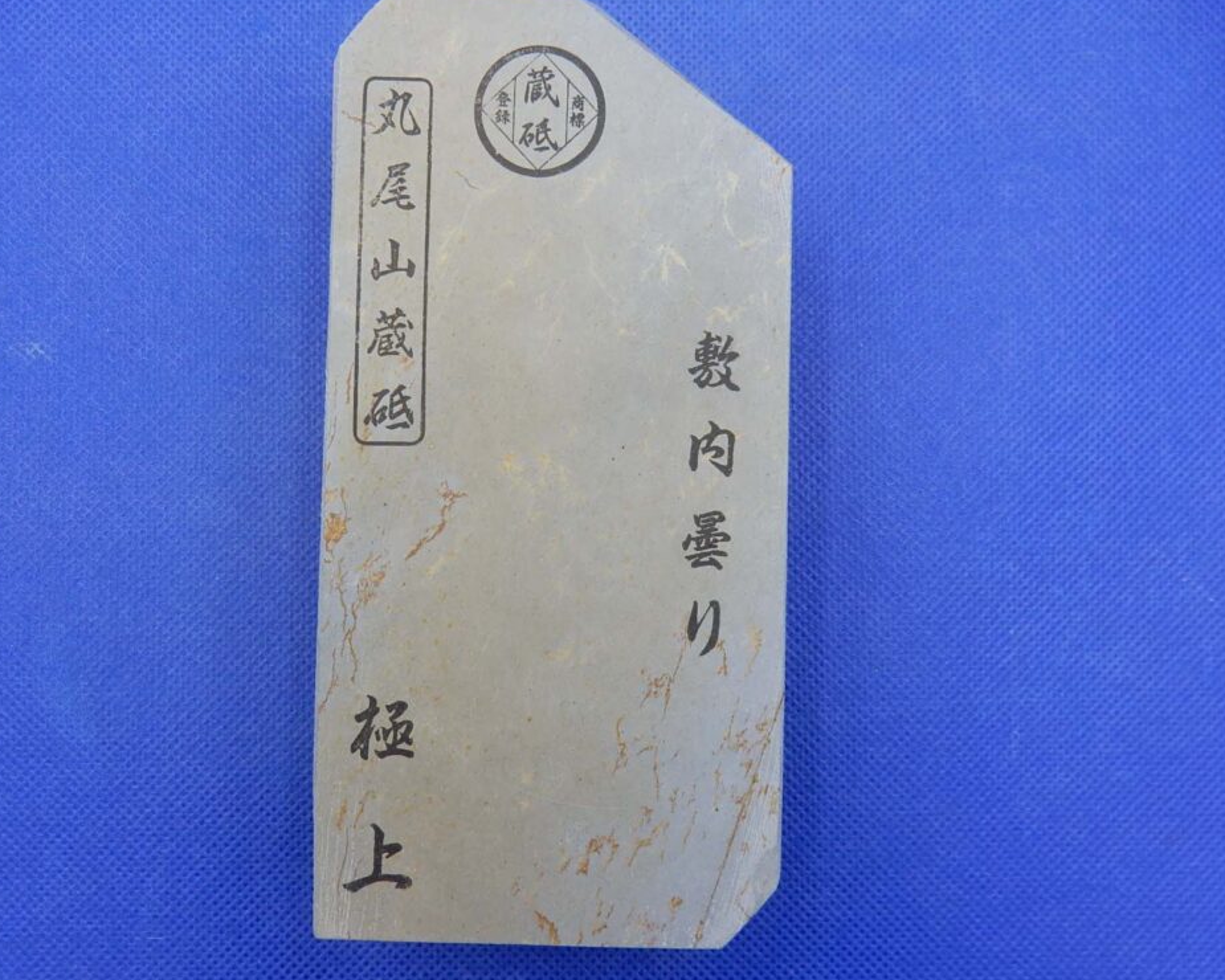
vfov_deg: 53.2
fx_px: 979
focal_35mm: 27
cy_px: 475
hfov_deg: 63.9
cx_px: 554
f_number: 3.7
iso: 125
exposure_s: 1/80
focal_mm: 4.5
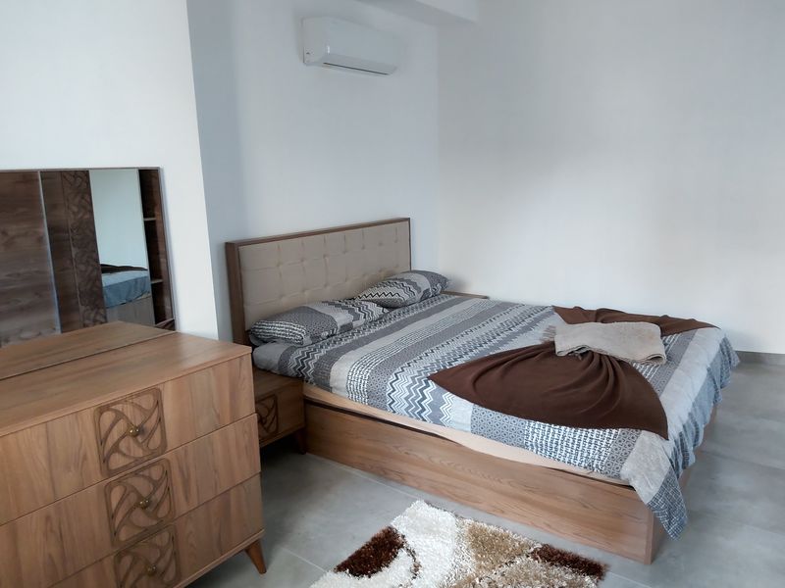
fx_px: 590
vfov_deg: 53.1
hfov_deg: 67.3
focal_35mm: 26
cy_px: 294
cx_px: 392
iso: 320
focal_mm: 3.92
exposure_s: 1/14
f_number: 1.7
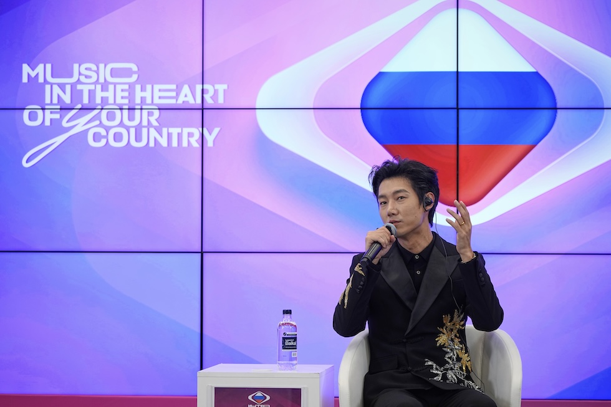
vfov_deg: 11.5
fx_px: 2019
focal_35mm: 119
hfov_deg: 17.2
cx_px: 306
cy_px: 204
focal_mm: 119
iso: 800
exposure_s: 1/80
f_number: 5.6
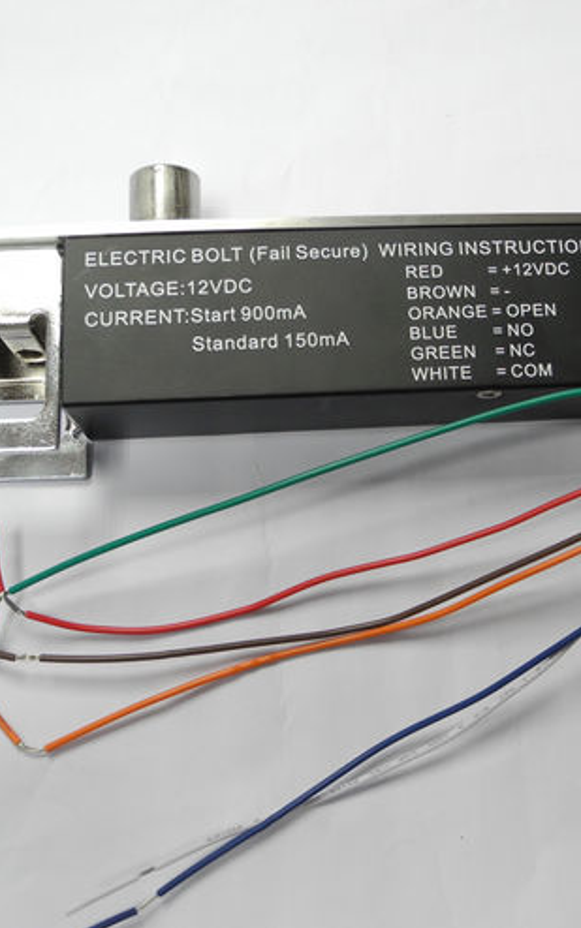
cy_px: 464
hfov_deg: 31.7
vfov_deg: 49.3
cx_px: 395
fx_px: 1013
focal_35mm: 40
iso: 199
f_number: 2.8
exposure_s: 1/30
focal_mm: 6
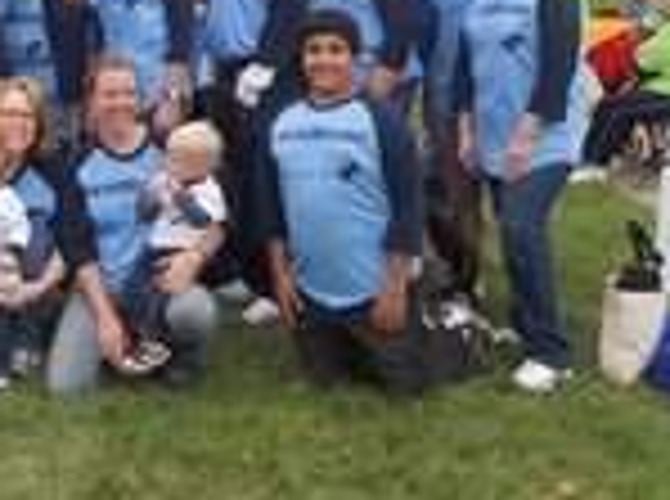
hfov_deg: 26.6
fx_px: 1371
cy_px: -56
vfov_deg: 19.7
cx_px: 79
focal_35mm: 71
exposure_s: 1/50
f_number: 3.2
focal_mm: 4.9
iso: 80
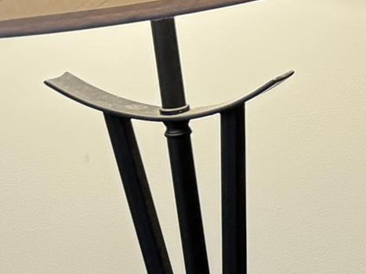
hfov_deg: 9.7
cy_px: -2
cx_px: 1078
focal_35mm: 158
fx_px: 1670
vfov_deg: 9.3
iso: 200
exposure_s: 1/60
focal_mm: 6.76
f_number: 1.78
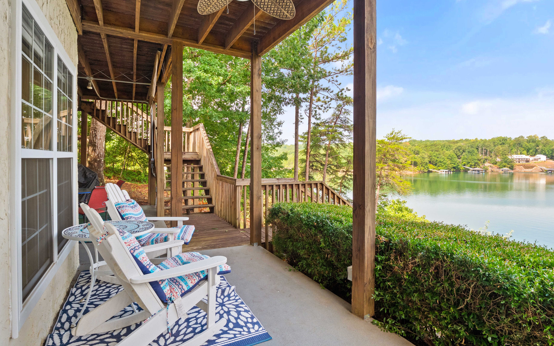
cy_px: 158
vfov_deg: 67.9
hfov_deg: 94.4
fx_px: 257
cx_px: 277
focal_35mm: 17
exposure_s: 1/100
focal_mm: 8
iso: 400
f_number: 5.6
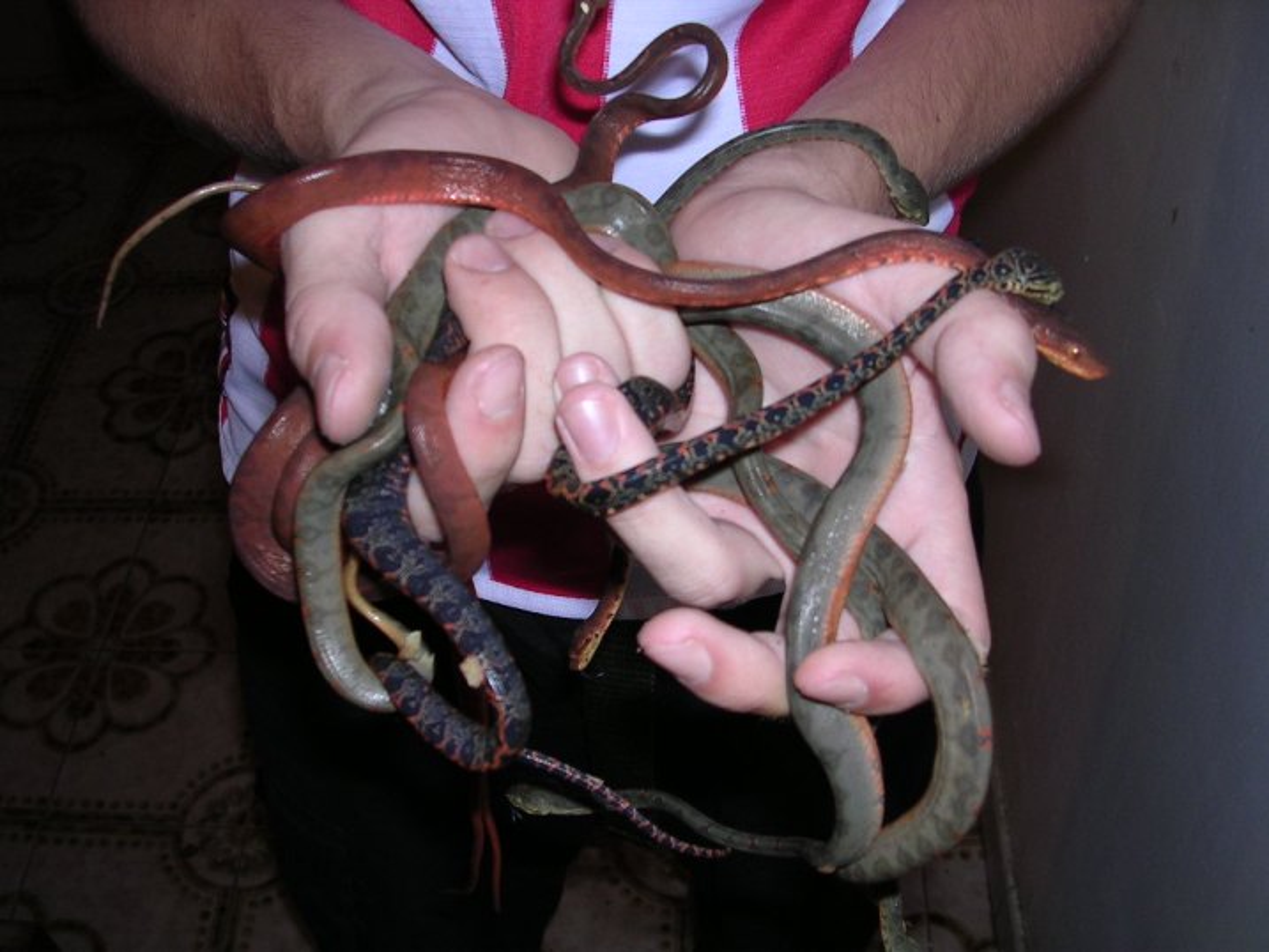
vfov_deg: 37.7
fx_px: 1393
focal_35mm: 38
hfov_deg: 49.0
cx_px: 634
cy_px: 476
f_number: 2.8
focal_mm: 5.8
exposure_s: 1/60.1
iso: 100
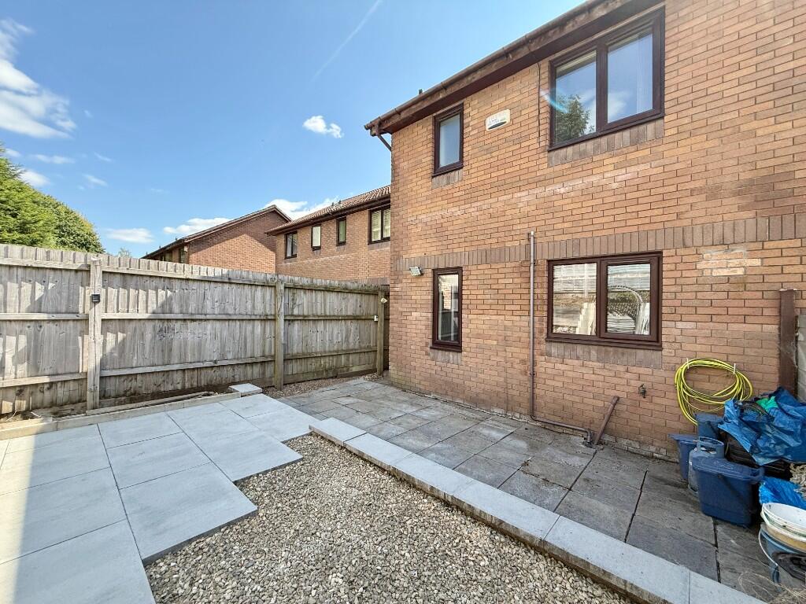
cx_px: 403
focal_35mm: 14
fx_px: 326
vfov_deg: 85.7
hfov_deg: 102.1
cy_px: 302
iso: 64
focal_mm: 2.22
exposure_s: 1/494
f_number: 2.2
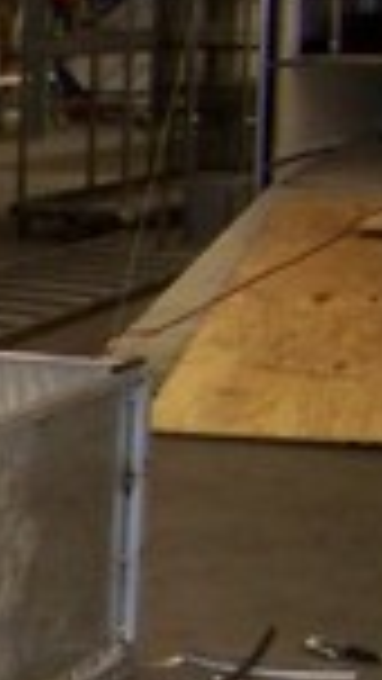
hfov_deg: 6.2
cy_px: 646
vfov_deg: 11.7
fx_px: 3276
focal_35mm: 182
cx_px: -674
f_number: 2.8
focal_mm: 5.85
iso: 200
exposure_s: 1/30
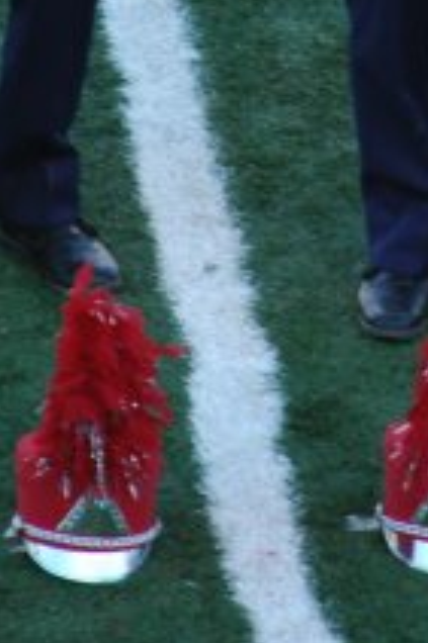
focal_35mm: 1699
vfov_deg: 1.2
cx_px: 360
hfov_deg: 0.8
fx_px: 30346
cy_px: -234
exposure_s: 1/125
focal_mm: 400
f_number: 5.6
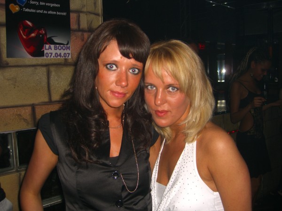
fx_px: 310
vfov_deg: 37.7
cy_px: 106
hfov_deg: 49.0
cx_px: 141
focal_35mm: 38
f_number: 2.8
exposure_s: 1/60
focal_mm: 7.9
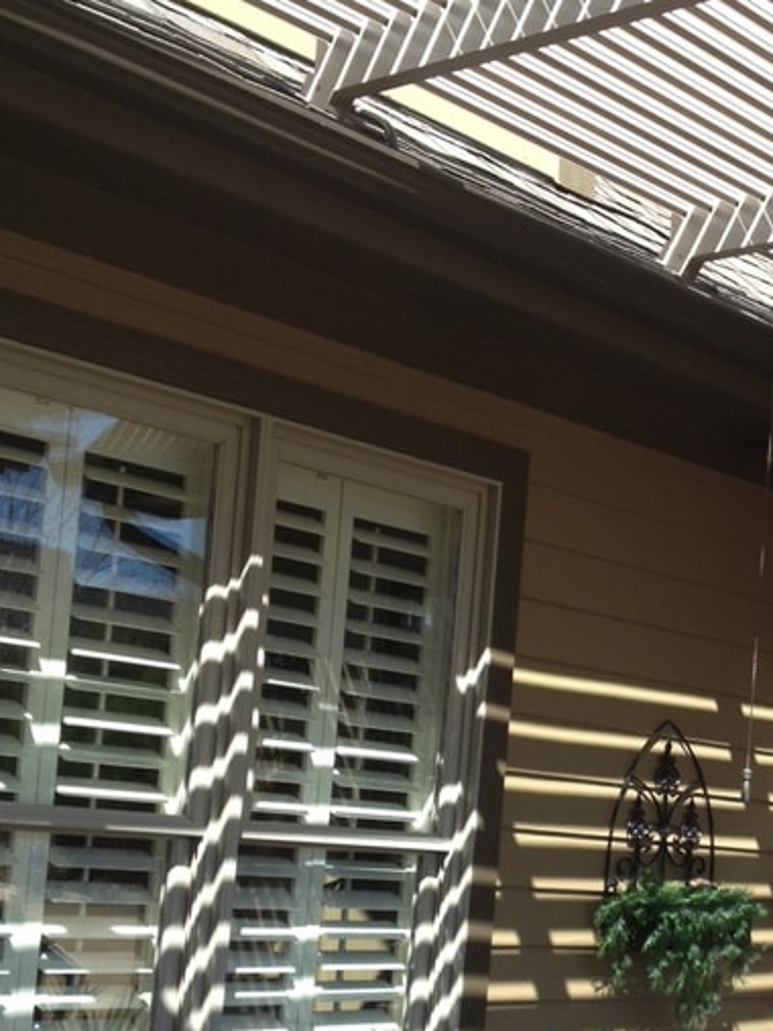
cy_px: 756
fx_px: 2055
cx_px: 732
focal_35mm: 69
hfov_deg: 20.7
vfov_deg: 27.8
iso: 50
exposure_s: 1/460
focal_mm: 4.28
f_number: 2.4
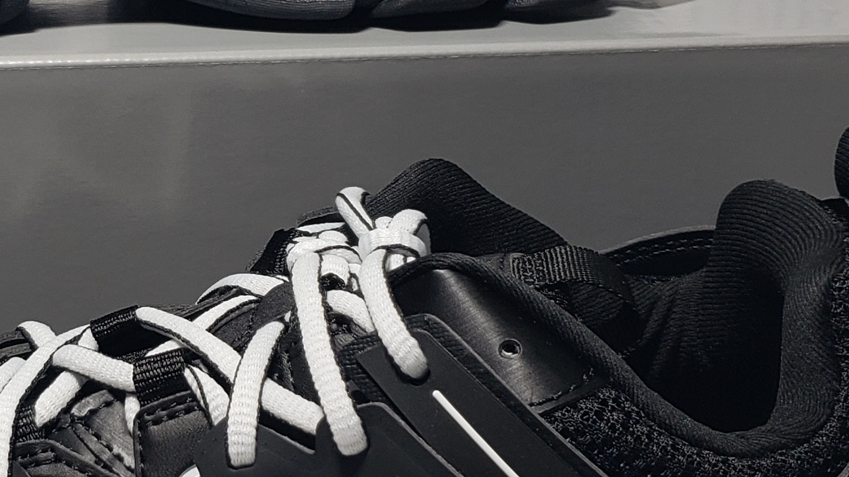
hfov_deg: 23.9
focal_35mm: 87
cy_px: 253
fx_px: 1958
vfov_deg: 13.9
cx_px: 107
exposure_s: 1/327
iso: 50
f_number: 1.5
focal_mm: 4.3
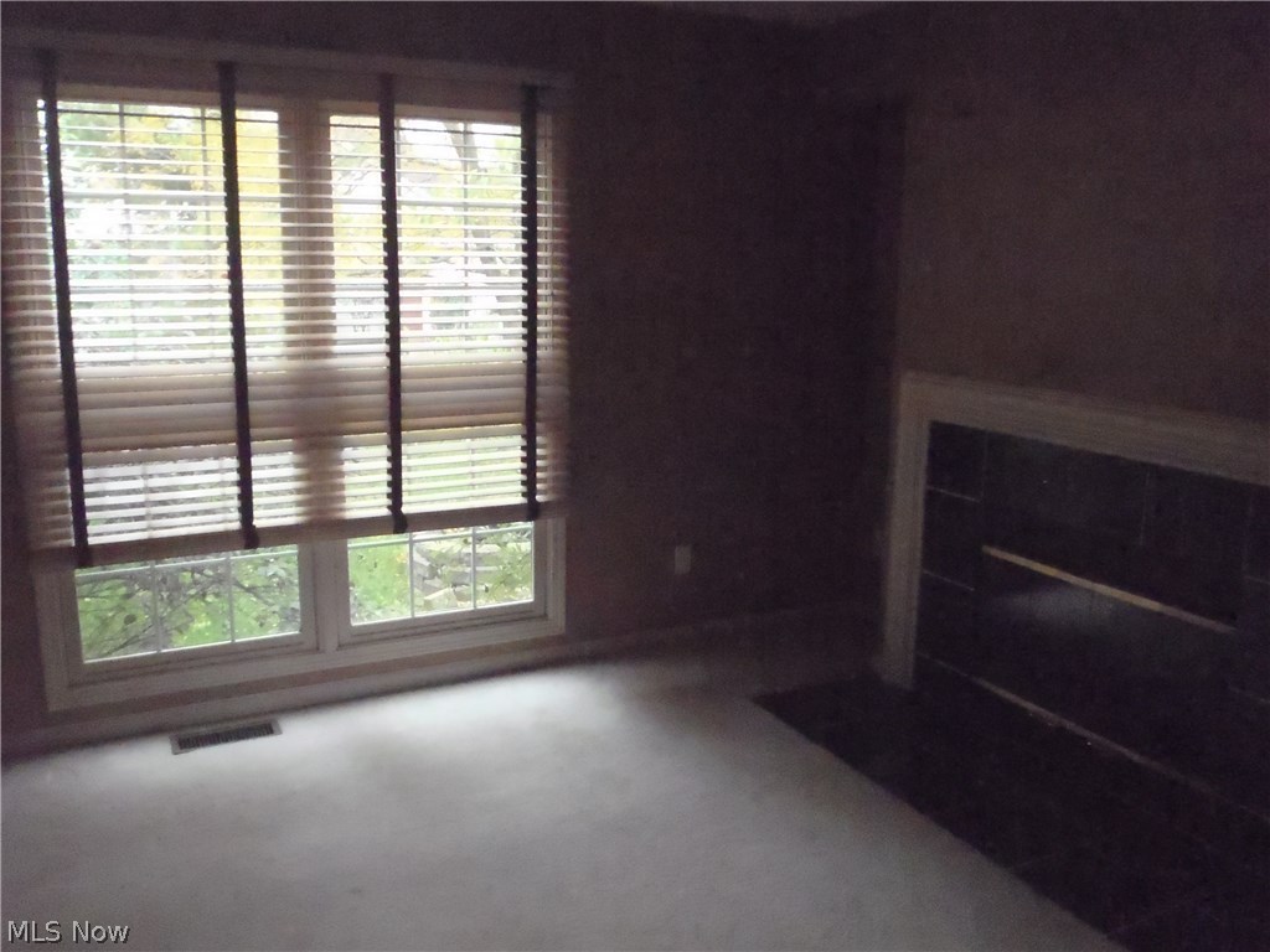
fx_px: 1027
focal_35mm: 28
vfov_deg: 49.7
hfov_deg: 63.4
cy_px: 476
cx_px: 635
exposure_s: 1/30
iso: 1600
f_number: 3.5
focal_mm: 5
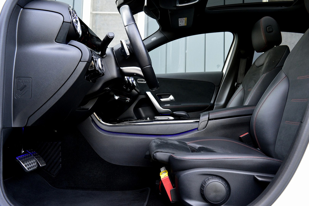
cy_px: 103
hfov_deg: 61.9
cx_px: 154
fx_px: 257
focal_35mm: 30
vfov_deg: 43.6
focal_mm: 20
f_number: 5
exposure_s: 1/60
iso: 800
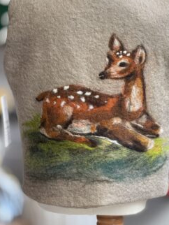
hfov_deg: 10.0
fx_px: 969
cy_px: 101
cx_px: 101
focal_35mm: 149
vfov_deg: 13.2
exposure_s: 1/100
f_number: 2.8
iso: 125
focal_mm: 15.66
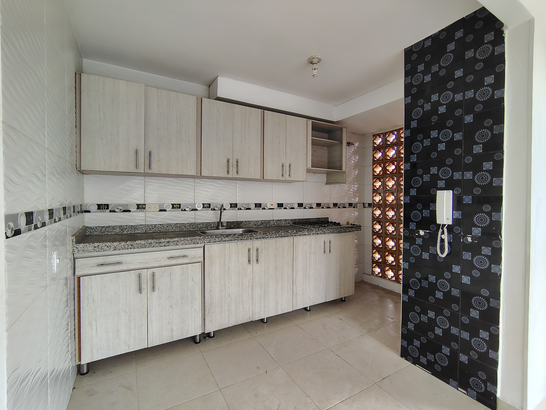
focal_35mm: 16
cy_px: 205
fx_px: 252
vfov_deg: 78.1
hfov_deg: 94.5
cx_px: 273
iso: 150
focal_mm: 2.13
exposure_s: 1/60
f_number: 2.2
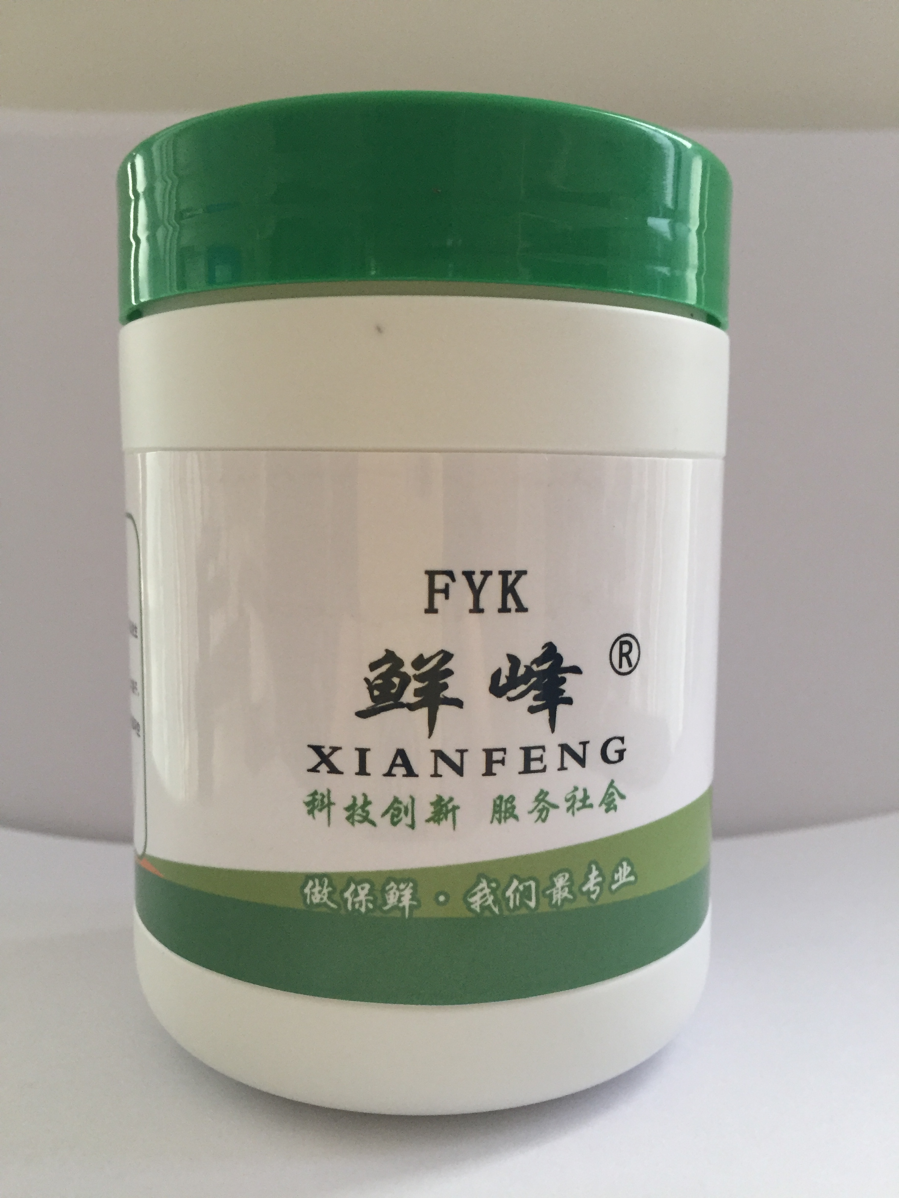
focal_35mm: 29
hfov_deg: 48.2
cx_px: 450
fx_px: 1004
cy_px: 599
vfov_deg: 61.7
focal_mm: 4.15
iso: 160
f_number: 2.2
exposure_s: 1/33
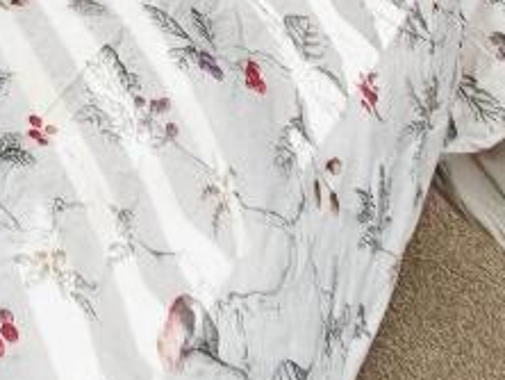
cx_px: -243
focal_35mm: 60
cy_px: -279
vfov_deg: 19.3
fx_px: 876
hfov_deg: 25.0
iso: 64
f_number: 2
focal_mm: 1.82
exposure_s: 1/100
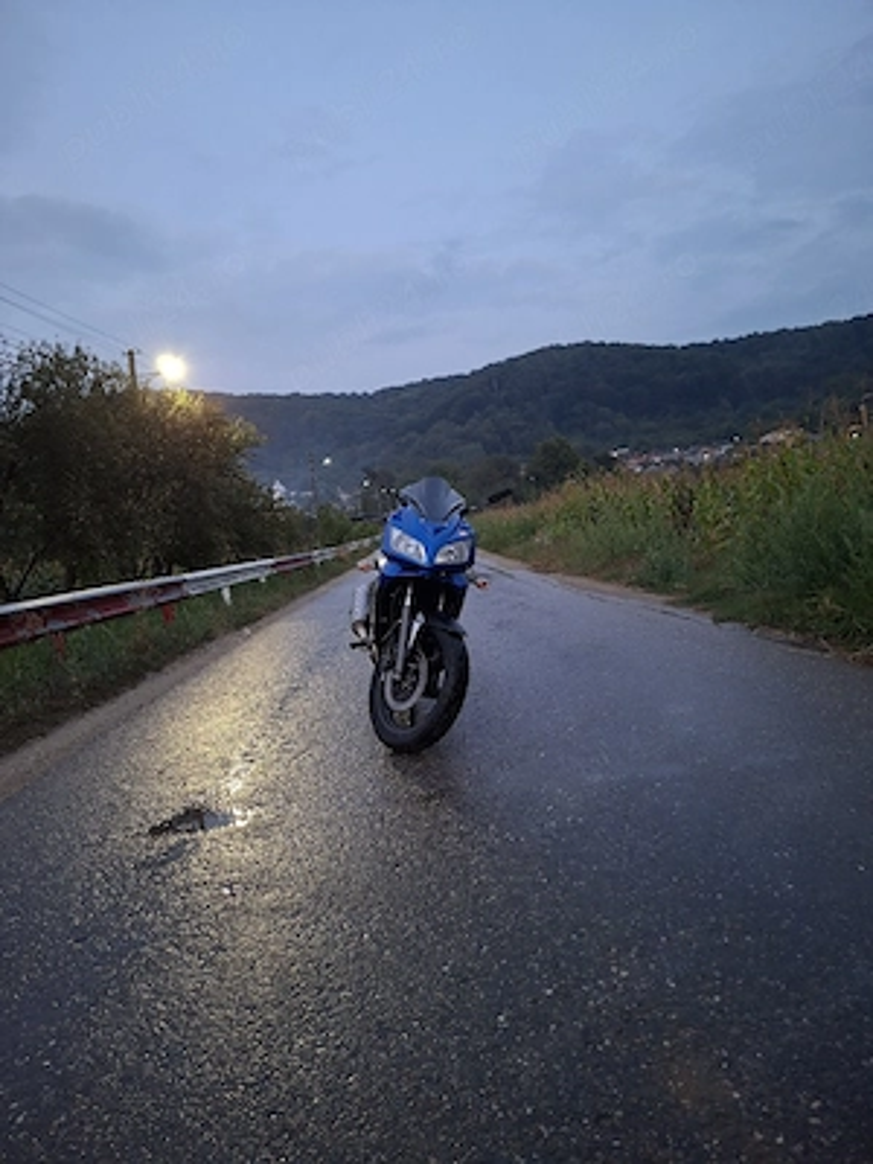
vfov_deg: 73.9
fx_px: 773
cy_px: 582
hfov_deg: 58.9
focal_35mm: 23
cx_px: 436
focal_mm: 5.54
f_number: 1.8
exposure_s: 1/25
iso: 320
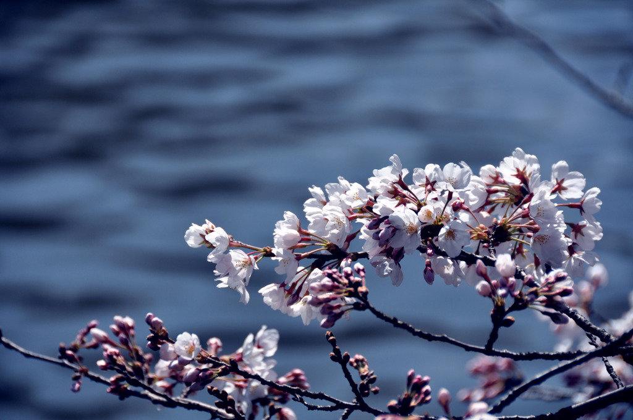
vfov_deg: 4.6
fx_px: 5268
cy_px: 210
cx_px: 316
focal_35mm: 300
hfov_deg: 6.9
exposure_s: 1/1250
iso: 200
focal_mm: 200
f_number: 5.6
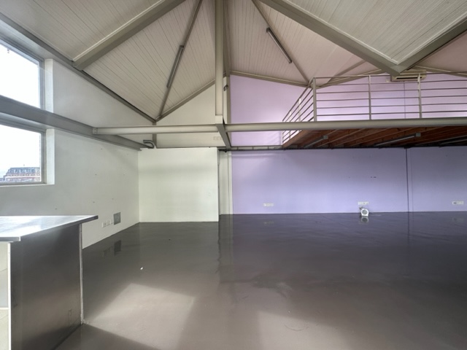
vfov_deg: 85.7
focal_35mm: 14
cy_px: 175
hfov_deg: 102.1
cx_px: 234
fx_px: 189
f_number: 2.2
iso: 64
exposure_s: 1/99
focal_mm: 2.22
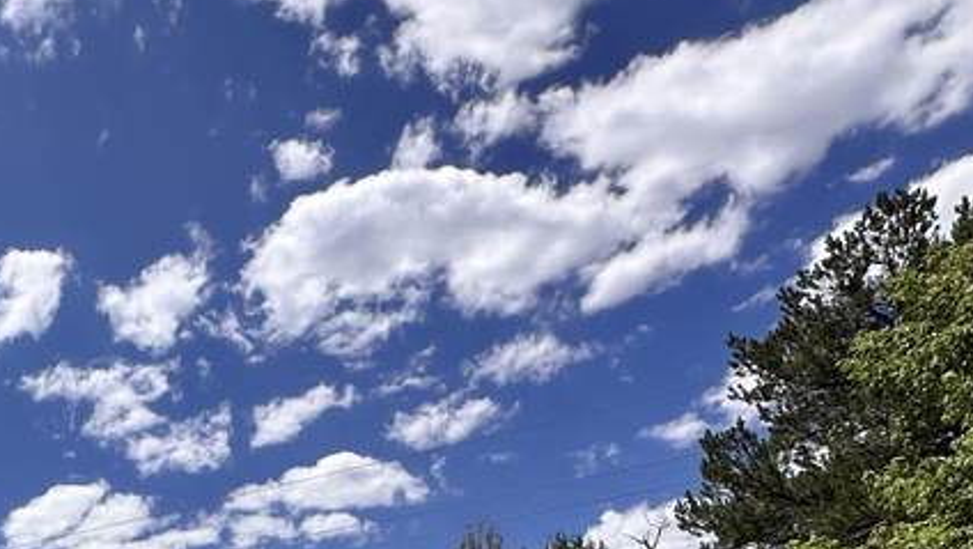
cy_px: 919
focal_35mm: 46
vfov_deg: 20.4
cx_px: -87
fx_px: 1187
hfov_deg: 37.6
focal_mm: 2.22
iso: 50
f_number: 2.2
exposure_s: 1/2817
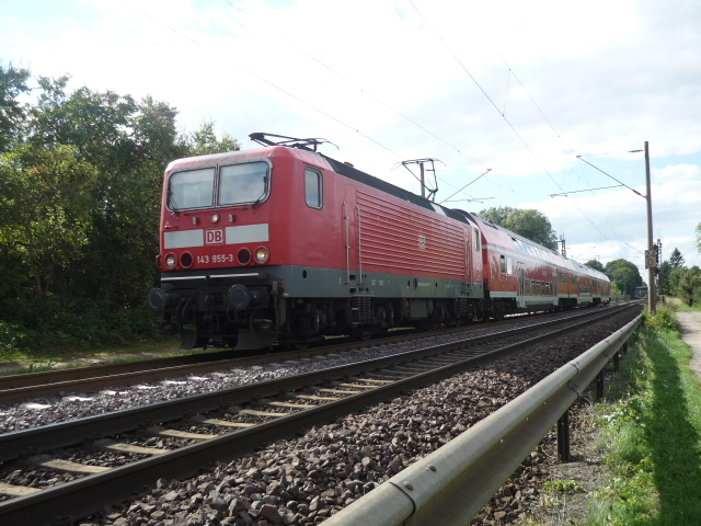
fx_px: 668
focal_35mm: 33
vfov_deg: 42.9
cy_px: 263
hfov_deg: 55.4
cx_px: 350
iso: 100
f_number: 2.8
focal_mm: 5.5
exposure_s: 1/640
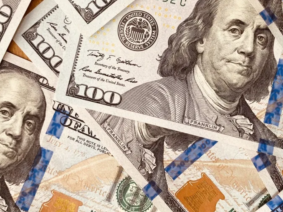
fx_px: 376
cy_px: 71
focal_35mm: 46
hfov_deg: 41.1
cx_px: 164
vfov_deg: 31.3
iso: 100
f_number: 1.8
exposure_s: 1/121
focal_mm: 4.25
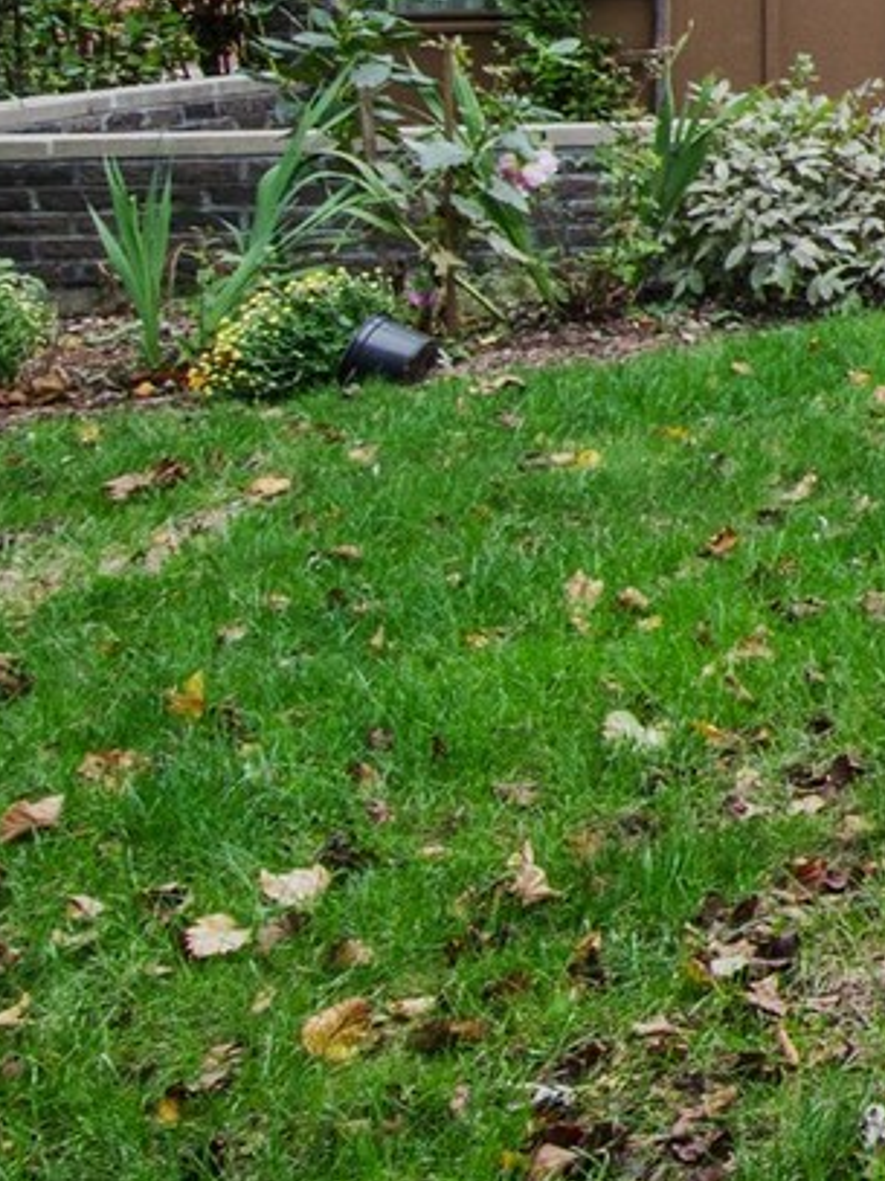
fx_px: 2555
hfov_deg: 13.2
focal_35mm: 75
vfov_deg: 24.3
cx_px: 2265
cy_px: -119
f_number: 9
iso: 320
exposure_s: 1/30
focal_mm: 13
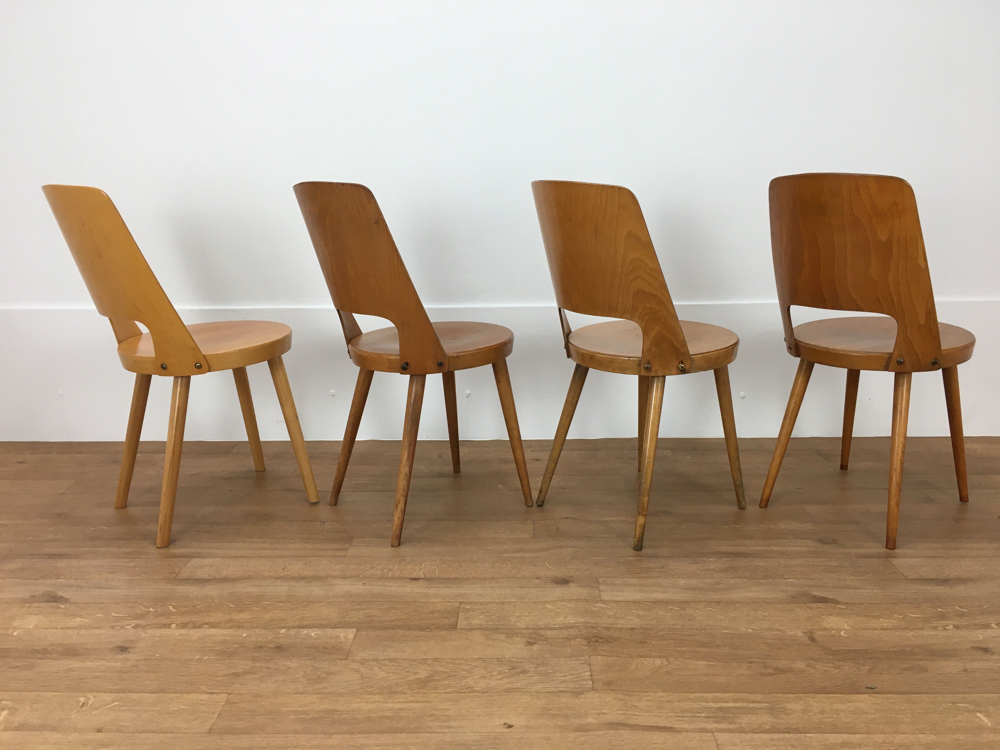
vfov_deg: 48.2
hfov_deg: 61.7
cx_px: 500
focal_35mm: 29
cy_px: 375
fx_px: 838
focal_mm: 4.15
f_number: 2.2
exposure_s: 1/33
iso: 32
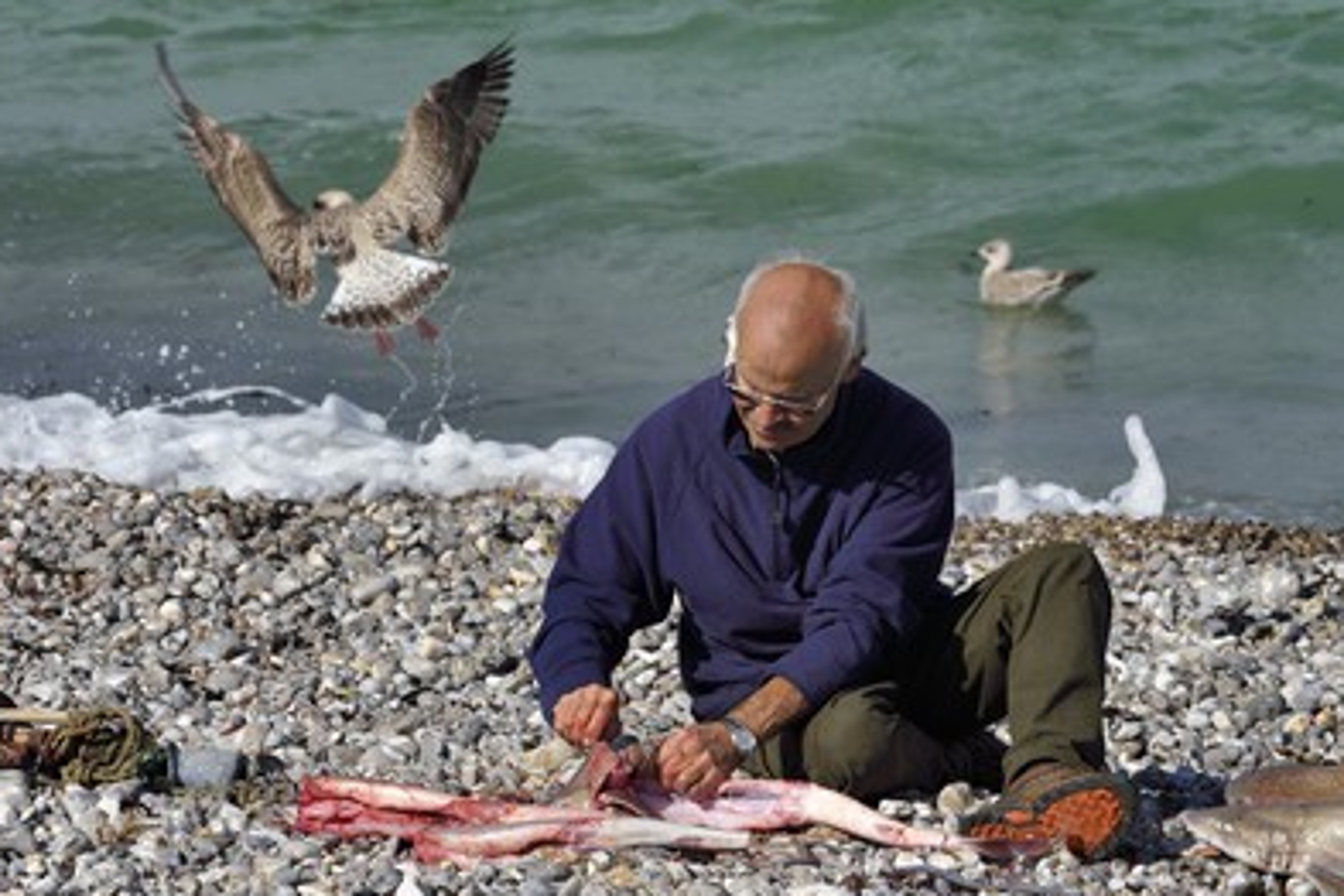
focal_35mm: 214
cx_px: 677
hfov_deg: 9.6
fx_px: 7989
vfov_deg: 6.4
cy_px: 475
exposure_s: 1/320
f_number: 11
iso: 200
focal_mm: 200
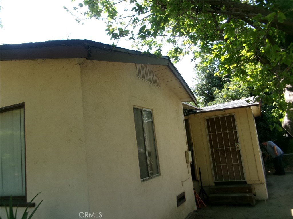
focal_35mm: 28
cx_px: 146
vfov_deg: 49.7
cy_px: 110
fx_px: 237
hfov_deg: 63.4
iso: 100
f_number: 3.9
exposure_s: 1/200
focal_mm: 5.1
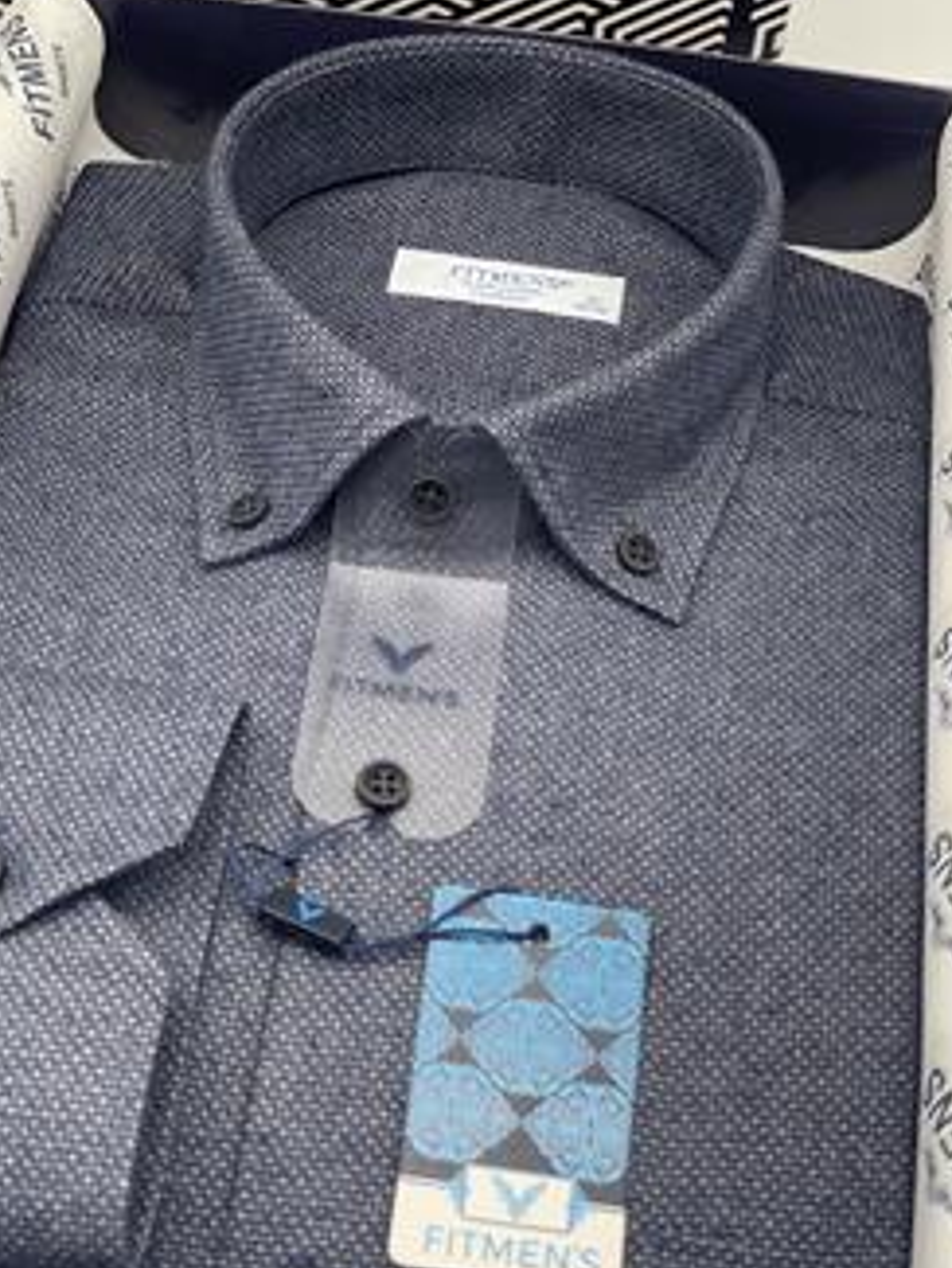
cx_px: 394
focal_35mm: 66
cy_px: 622
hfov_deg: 22.2
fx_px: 2419
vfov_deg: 29.4
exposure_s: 1/122
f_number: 2
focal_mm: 6
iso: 40
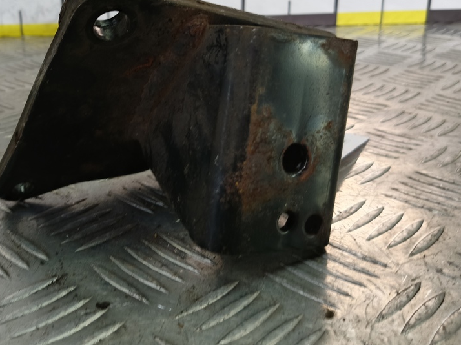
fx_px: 439
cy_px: 105
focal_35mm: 33
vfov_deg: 42.1
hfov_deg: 53.7
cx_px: 138
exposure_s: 1/50
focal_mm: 4.11
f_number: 1.6
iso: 127
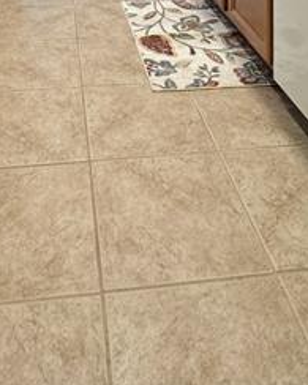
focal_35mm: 43
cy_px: -204
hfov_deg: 34.7
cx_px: 112
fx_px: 490
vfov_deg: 27.7
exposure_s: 1/60
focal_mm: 2.22
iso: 160
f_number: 2.2
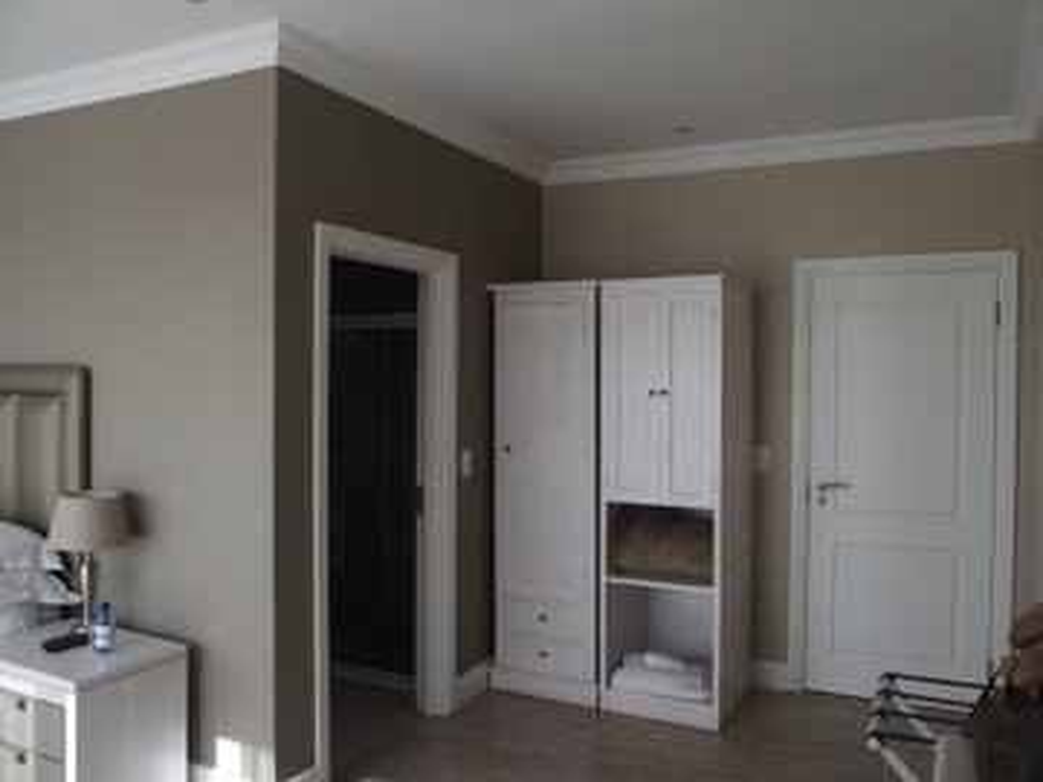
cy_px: 391
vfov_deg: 49.7
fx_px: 844
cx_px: 522
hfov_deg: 63.4
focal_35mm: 28
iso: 100
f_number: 3.5
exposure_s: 1/320
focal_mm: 6
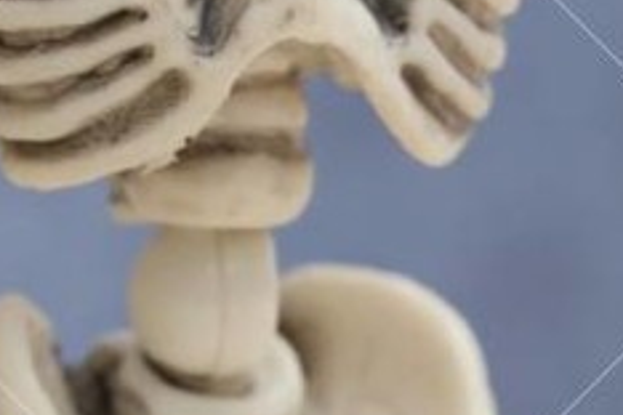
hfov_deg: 4.2
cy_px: -374
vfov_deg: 2.8
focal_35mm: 492
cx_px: -194
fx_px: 8514
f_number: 6.4
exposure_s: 1/30
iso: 200
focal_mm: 60
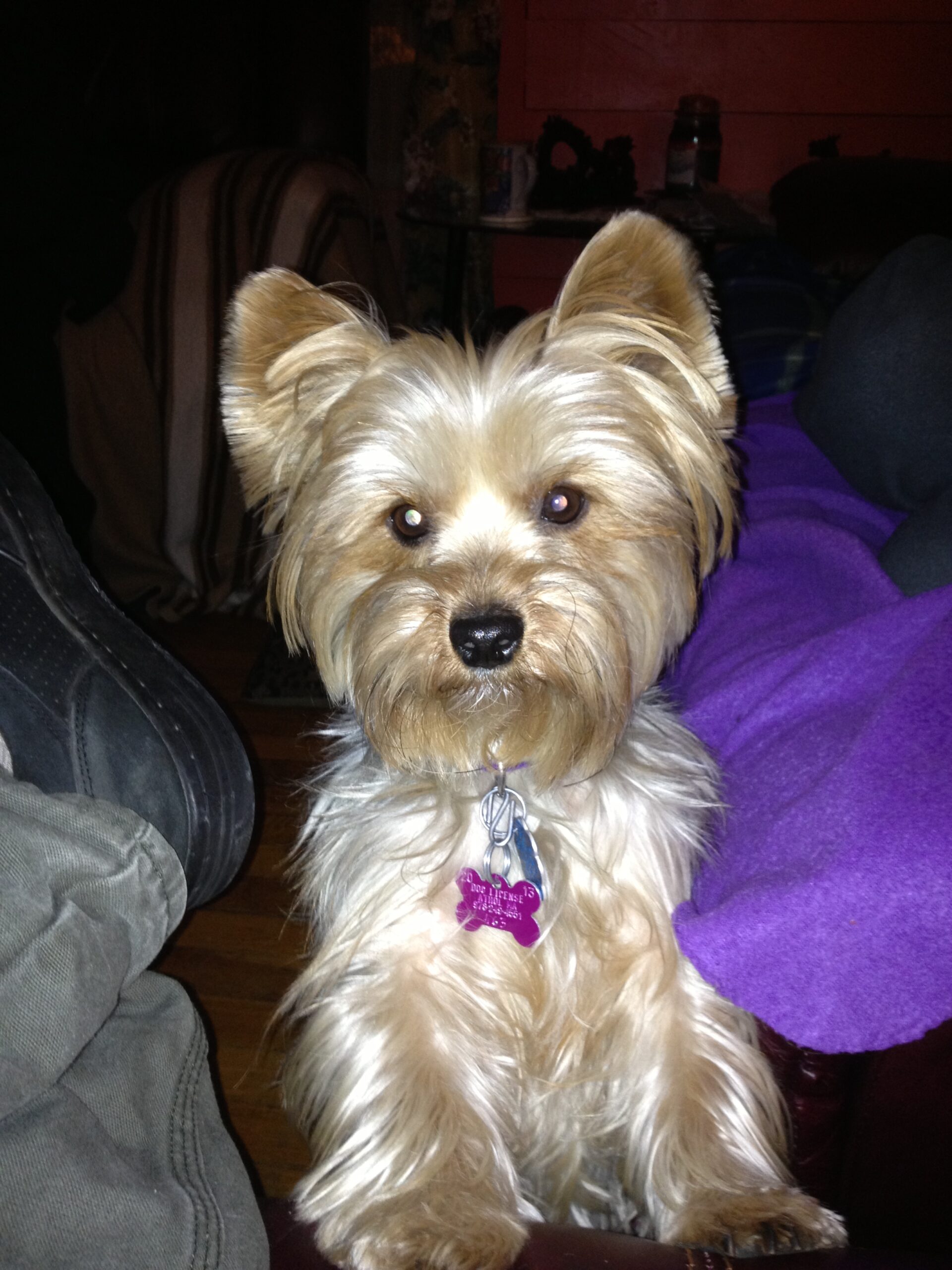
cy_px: 635
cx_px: 476
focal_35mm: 35
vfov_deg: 52.6
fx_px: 1283
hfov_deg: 40.7
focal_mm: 4.28
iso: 125
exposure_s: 1/16
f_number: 2.4
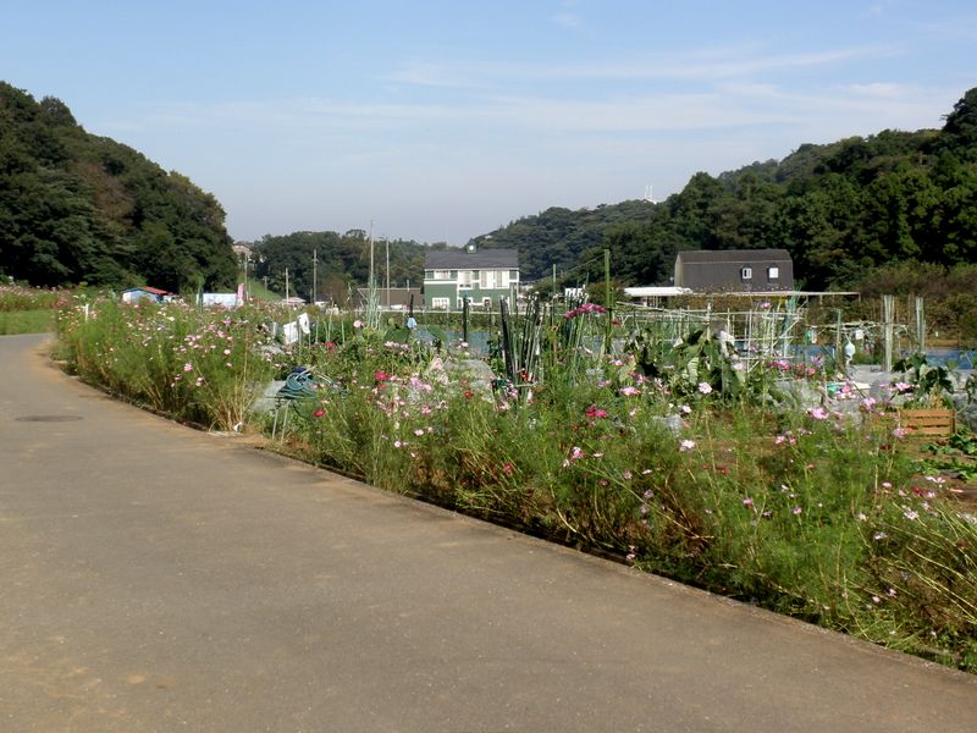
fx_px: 1468
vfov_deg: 28.0
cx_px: 488
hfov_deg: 36.8
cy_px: 366
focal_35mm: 52
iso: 64
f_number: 4.3
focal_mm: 9.1
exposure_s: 1/500
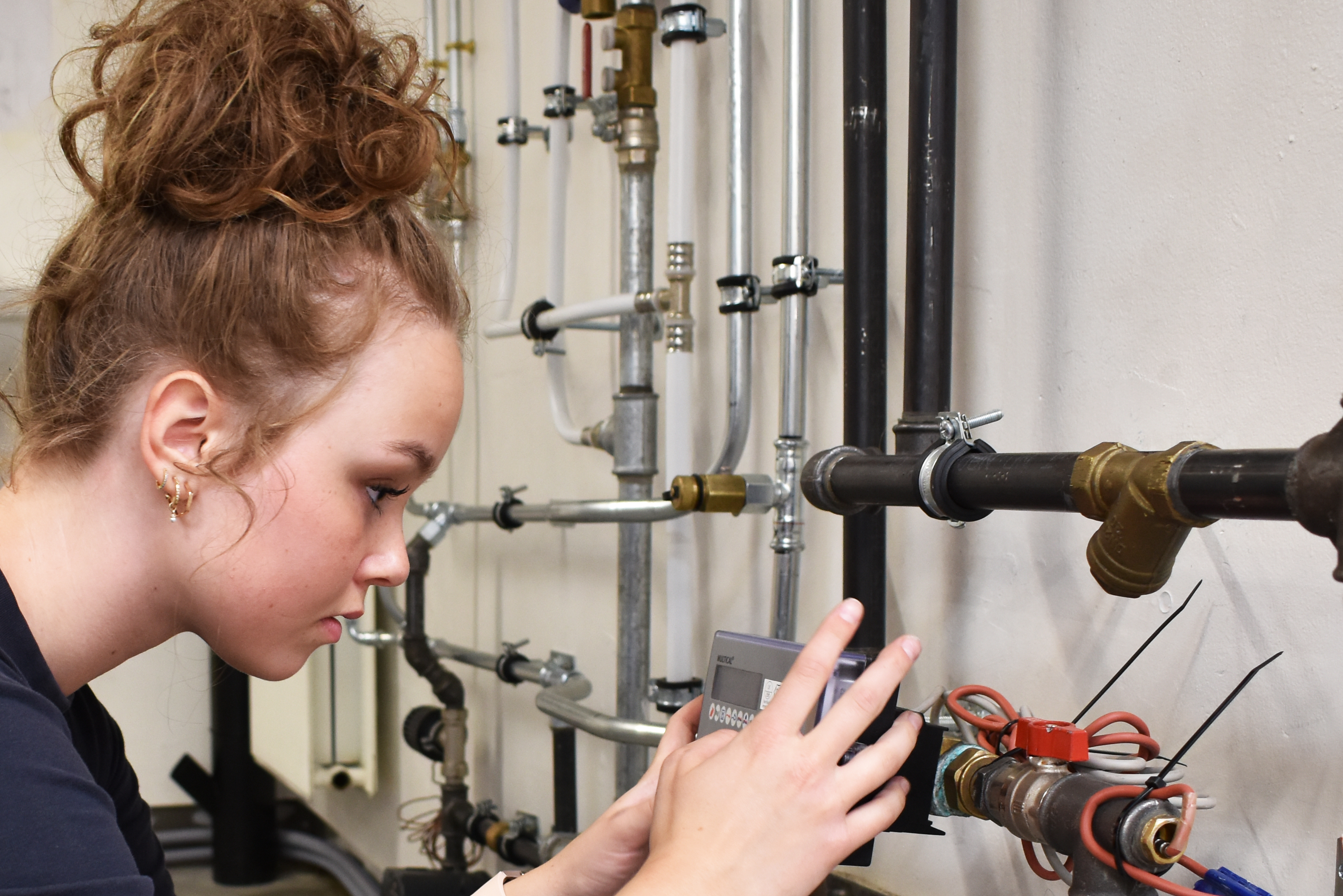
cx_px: 445
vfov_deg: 26.2
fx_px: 1903
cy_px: 671
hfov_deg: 38.4
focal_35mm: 51
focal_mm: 18
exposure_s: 1/60
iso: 640
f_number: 4
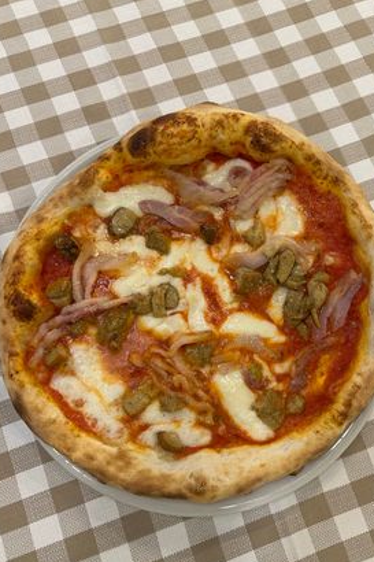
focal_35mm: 26
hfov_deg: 49.4
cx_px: 207
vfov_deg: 69.4
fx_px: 405
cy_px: 291
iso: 160
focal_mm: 6.86
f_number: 1.78
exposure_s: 1/50
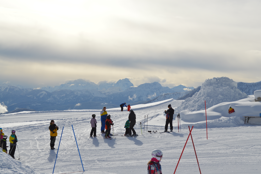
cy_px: 87
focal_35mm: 82
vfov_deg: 16.5
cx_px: 130
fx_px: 598
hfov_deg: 24.6
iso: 100
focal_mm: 55
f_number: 10
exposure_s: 1/500
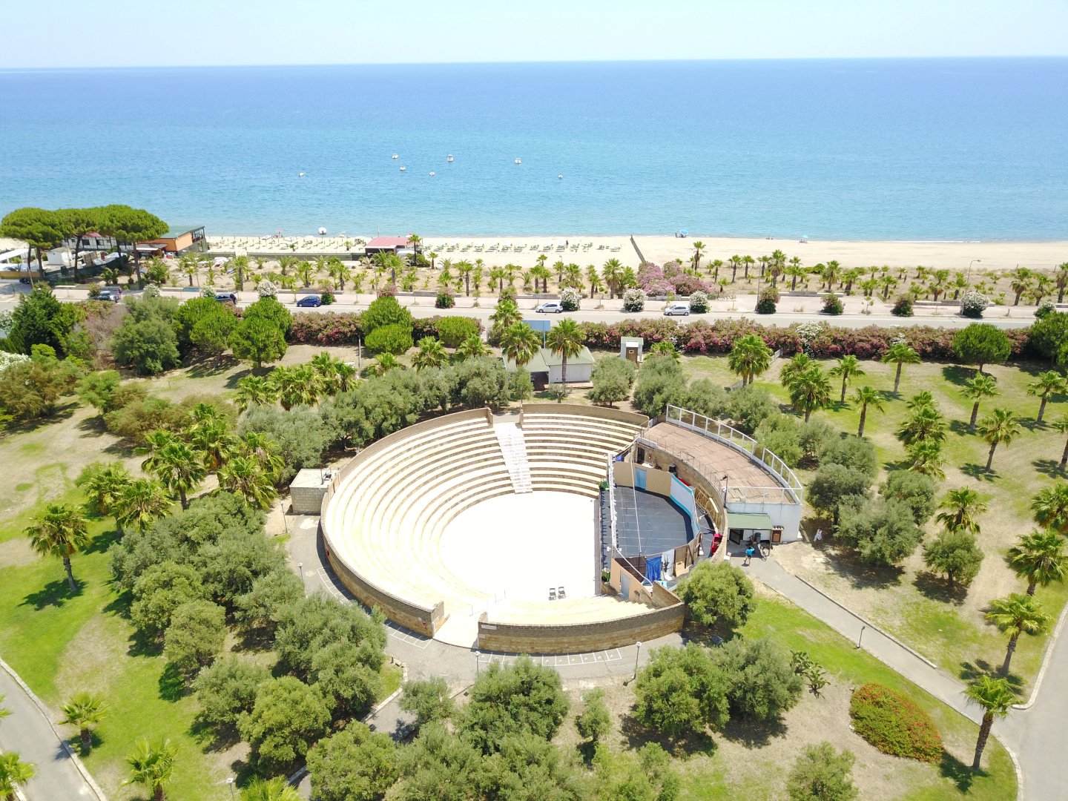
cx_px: 534
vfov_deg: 53.1
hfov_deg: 67.3
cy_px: 400
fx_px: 802
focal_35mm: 26
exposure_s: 1/665
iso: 100
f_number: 2.2
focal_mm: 4.73
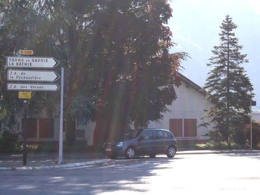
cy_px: 98
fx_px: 721
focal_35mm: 96
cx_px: 130
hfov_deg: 20.4
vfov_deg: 15.4
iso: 80
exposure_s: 1/250
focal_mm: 13.6
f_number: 5.3
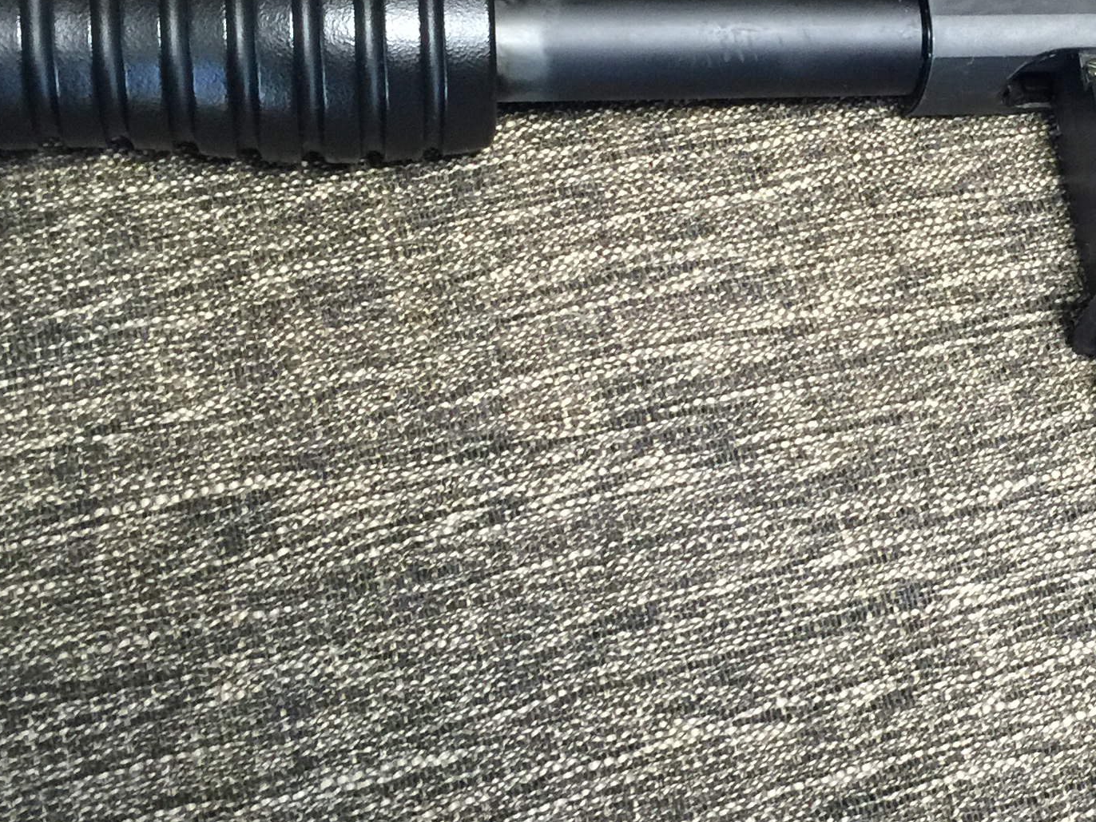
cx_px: 923
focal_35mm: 69
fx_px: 2185
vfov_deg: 21.3
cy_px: 316
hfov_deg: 27.4
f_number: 2.2
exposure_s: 1/10
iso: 100
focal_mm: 4.15
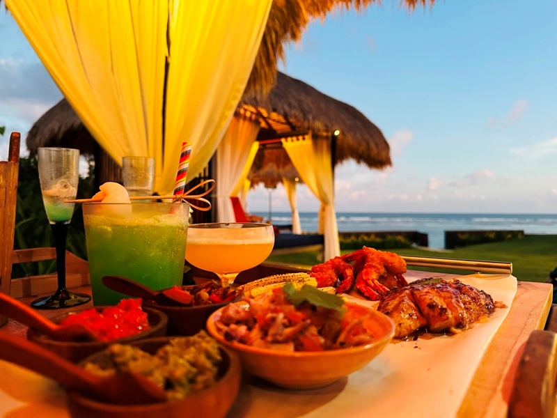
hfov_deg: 71.6
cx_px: 278
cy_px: 209
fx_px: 386
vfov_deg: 56.8
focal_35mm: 24
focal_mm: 6.86
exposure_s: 1/33
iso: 640
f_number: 1.78
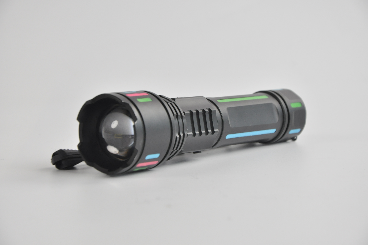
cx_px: 184
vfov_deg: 8.7
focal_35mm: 158
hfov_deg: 13.1
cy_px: 122
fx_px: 1608
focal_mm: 105
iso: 800
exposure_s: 1/60
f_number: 9
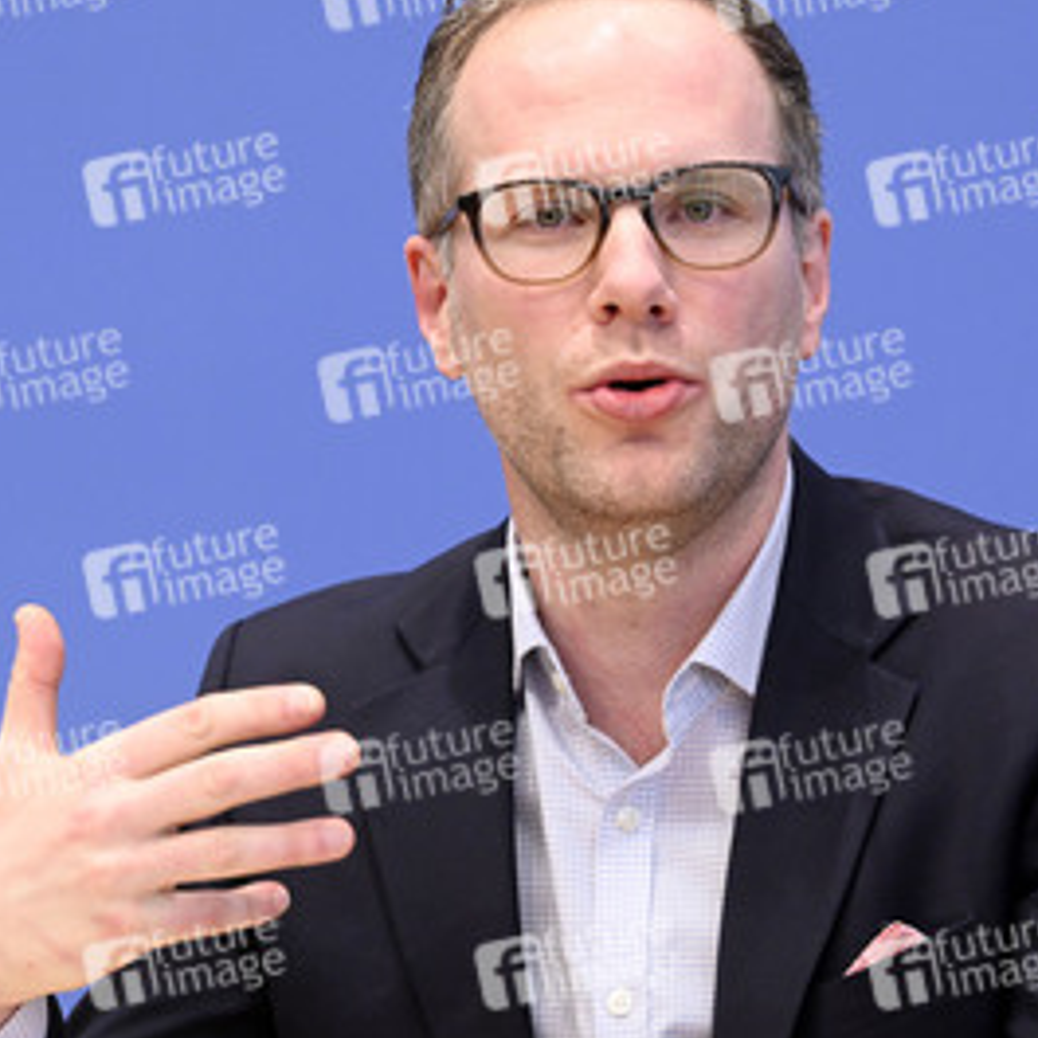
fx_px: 6615
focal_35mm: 195
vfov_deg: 9.0
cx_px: 472
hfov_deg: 9.0
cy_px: 474
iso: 5000
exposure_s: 1/640
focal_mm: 135
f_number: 5
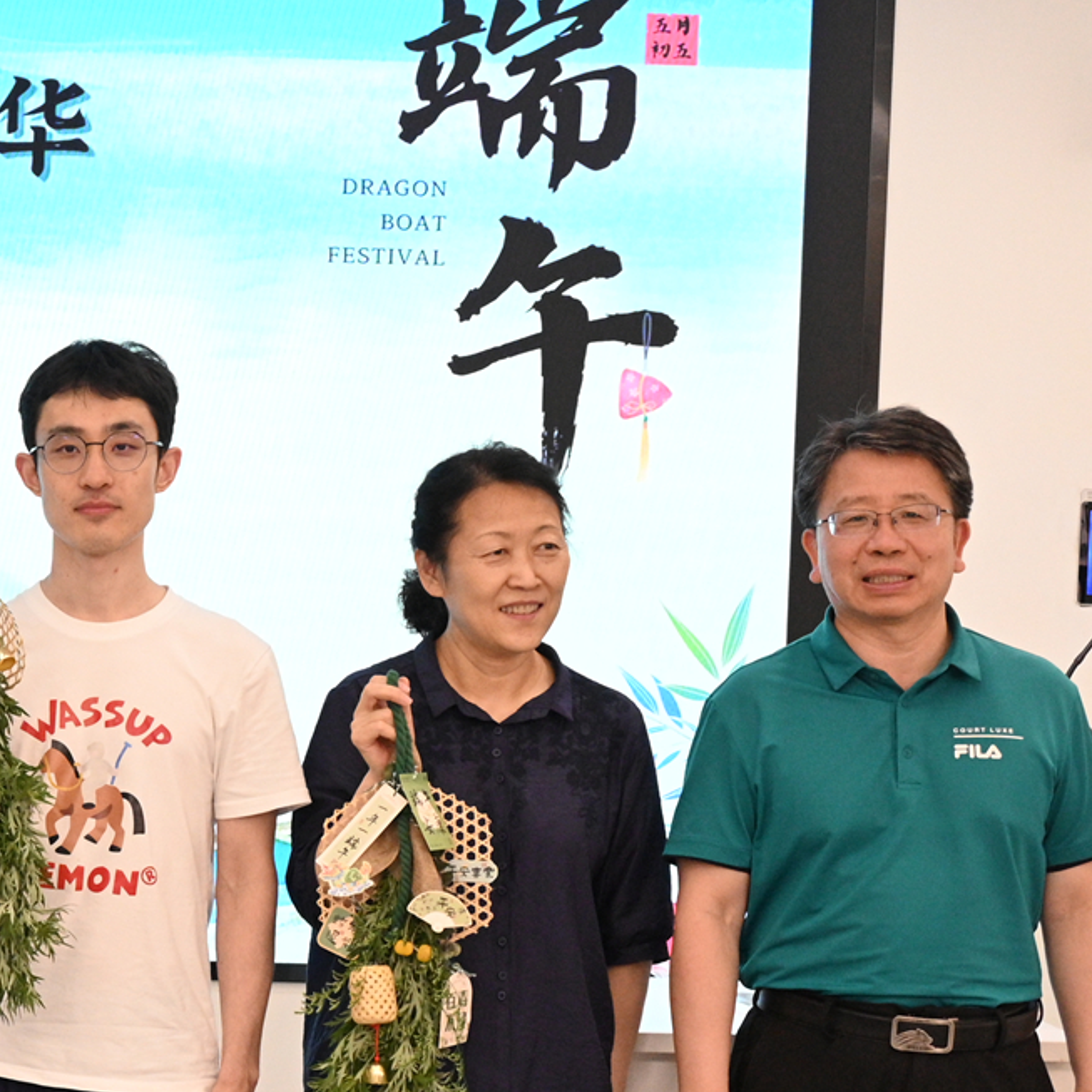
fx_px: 4104
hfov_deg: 14.6
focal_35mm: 115
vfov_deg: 15.1
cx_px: -263
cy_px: 705
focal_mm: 46
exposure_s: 1/125
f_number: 5.3
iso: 2800
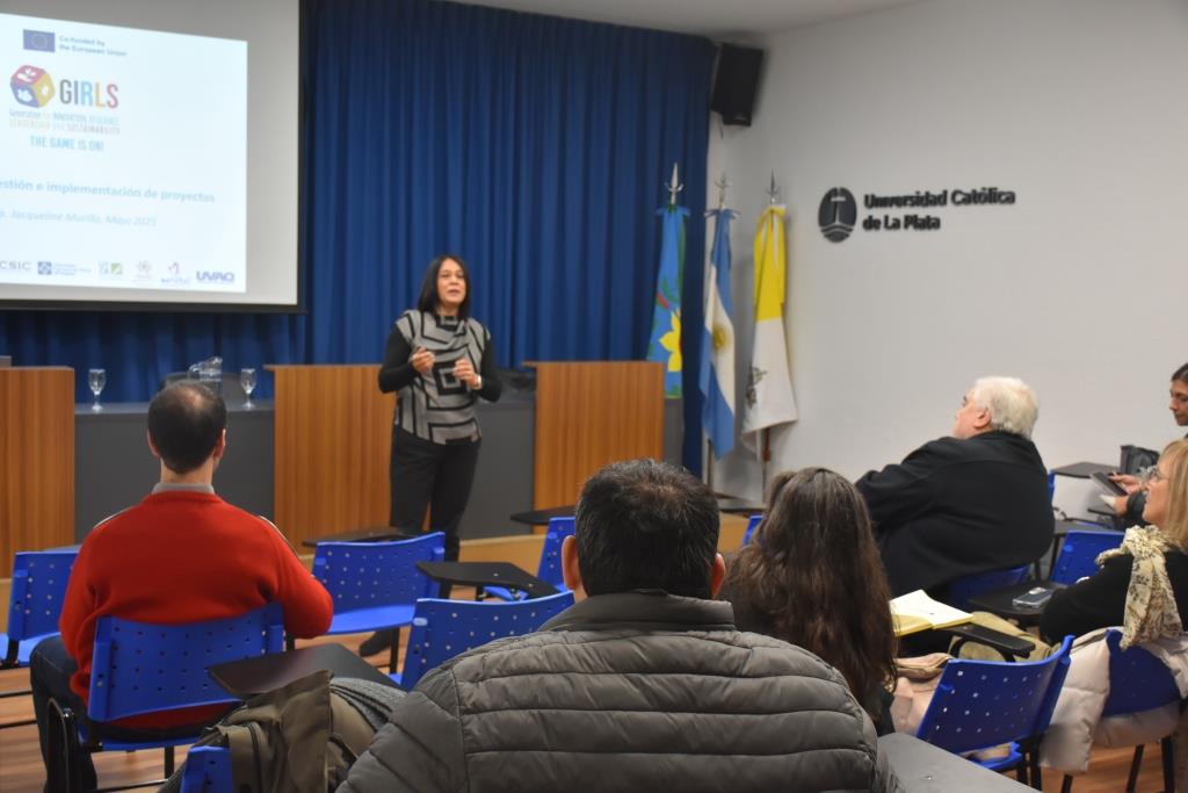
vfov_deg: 33.0
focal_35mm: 40
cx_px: 594
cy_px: 396
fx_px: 1337
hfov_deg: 47.9
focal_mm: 27
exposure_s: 1/100
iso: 1600
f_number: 5
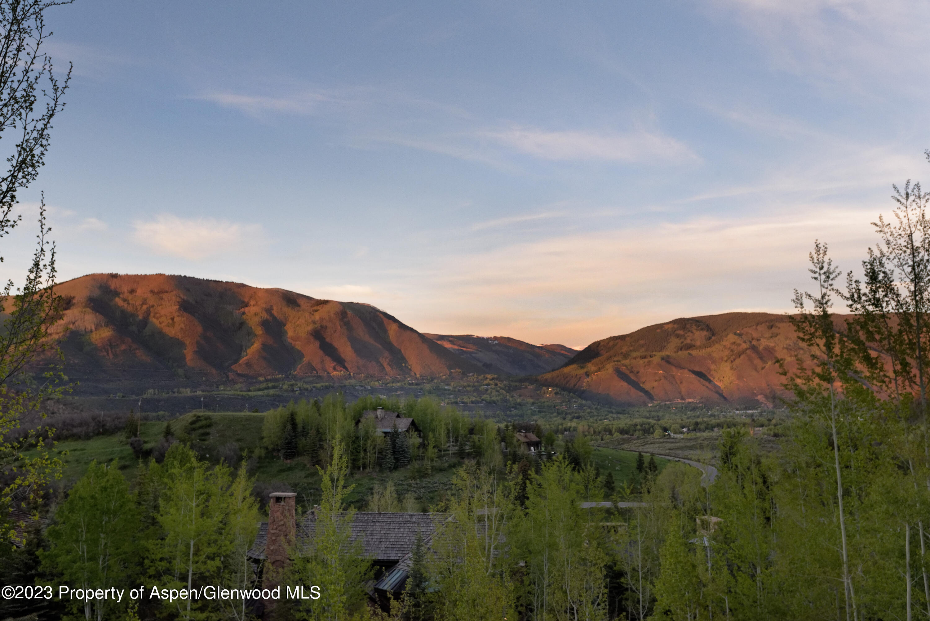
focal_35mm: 30
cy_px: 310
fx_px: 775
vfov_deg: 43.6
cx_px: 465
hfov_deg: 61.9
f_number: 6.3
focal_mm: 30
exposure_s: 1/320
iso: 2000
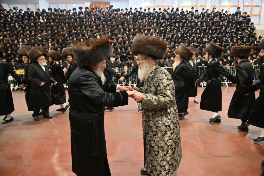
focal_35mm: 24
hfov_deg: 73.7
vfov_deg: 53.1
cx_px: 132
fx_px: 176
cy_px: 88
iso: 1000
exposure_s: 1/160
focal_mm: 24
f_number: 4
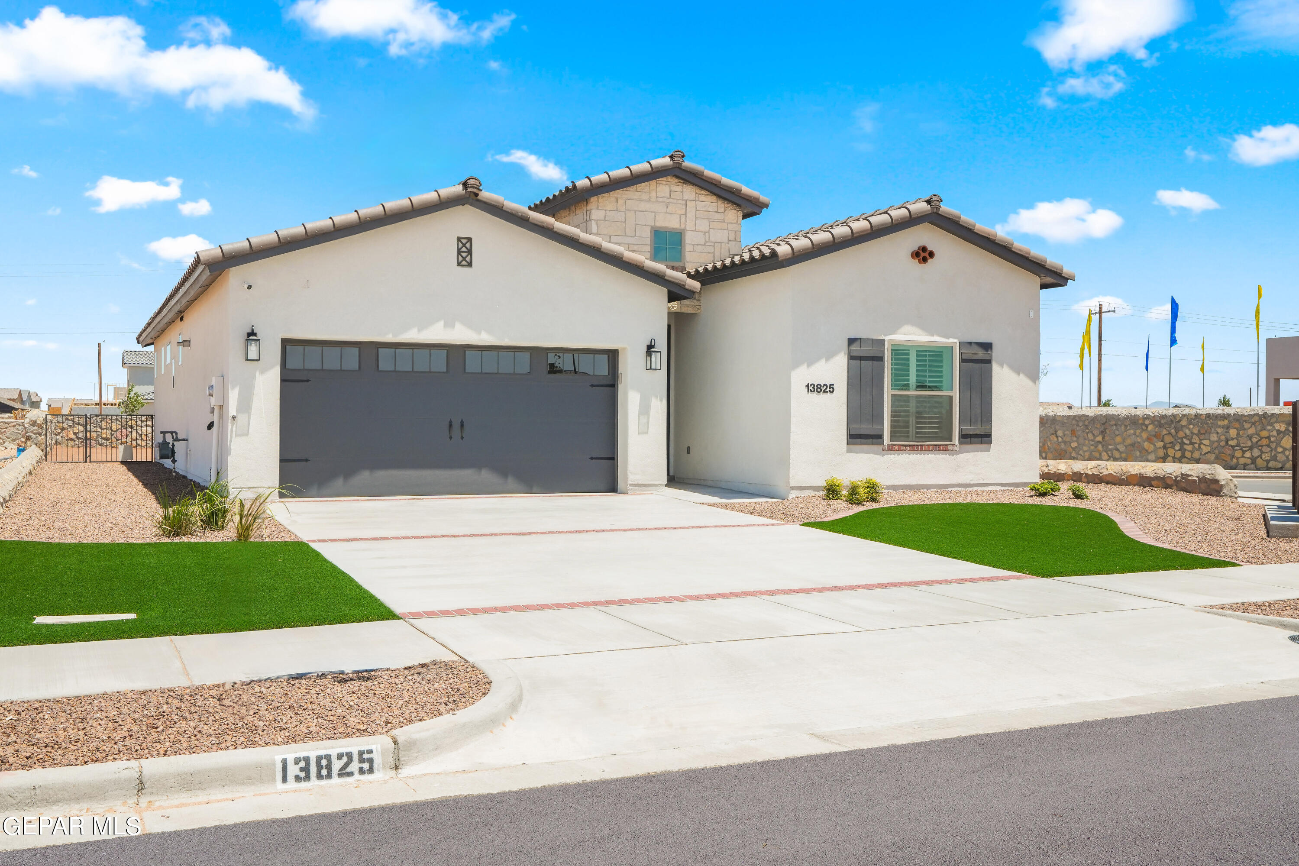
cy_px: 433
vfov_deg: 37.9
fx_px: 1263
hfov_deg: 54.4
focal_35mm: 35
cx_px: 650
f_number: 10
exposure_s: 1/500
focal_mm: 35
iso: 640
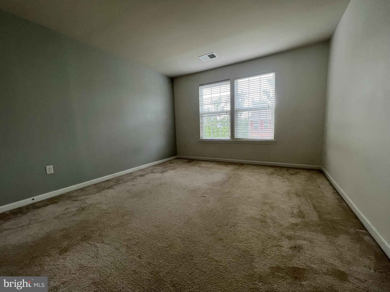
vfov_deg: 89.9
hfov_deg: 106.2
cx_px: 195
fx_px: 146
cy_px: 146
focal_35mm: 13
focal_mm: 1.57
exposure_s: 1/120
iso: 100
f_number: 1.8
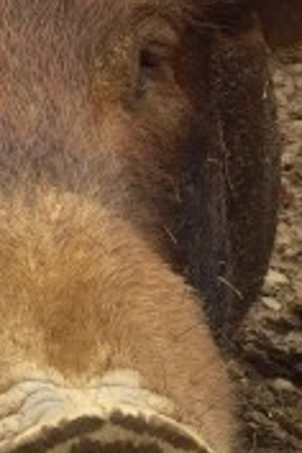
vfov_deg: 17.0
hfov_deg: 11.6
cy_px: 4
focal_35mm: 118
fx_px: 1485
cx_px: 59
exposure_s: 1/321
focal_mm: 4.15
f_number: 2.2
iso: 32
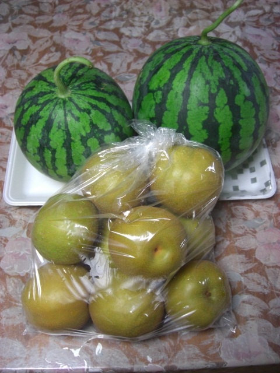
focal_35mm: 38
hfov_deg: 37.7
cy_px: 186
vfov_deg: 49.0
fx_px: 410
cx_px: 140
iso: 400
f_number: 2.8
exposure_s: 1/40
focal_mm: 7.9
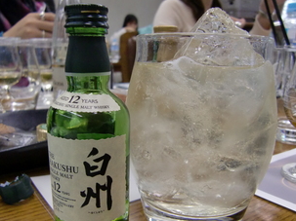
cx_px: 148
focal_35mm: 37
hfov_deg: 50.2
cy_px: 133
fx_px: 316
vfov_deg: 38.5
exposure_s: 1/60
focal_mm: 4.9
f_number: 2.6
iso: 320
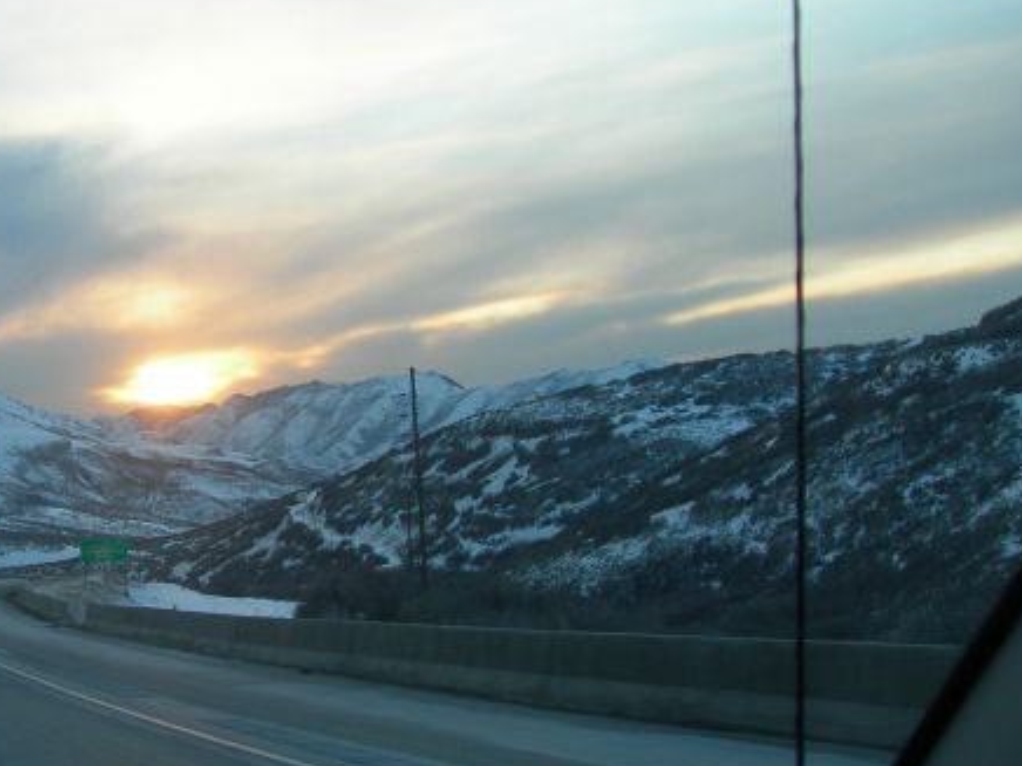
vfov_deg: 21.9
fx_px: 1978
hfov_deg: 28.3
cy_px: 459
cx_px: 195
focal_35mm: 67
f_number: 2.8
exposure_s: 1/124
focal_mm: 7.8
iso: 100
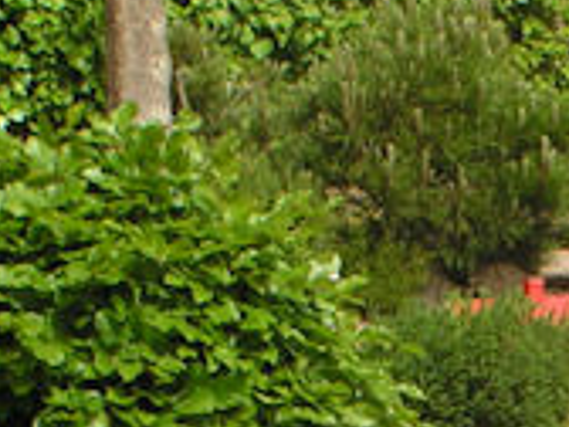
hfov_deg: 7.2
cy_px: 812
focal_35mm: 272
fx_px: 4471
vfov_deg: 5.4
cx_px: 840
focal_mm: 11.1
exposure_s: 1/160
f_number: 6.3
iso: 50
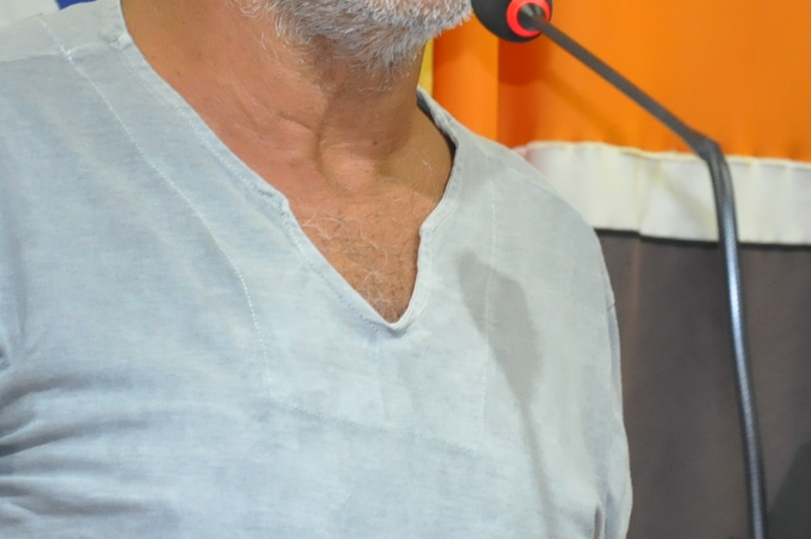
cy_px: 27
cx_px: 363
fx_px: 7492
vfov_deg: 4.1
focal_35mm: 333
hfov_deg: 6.2
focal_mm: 90
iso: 2000
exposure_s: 1/60
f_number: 5.6
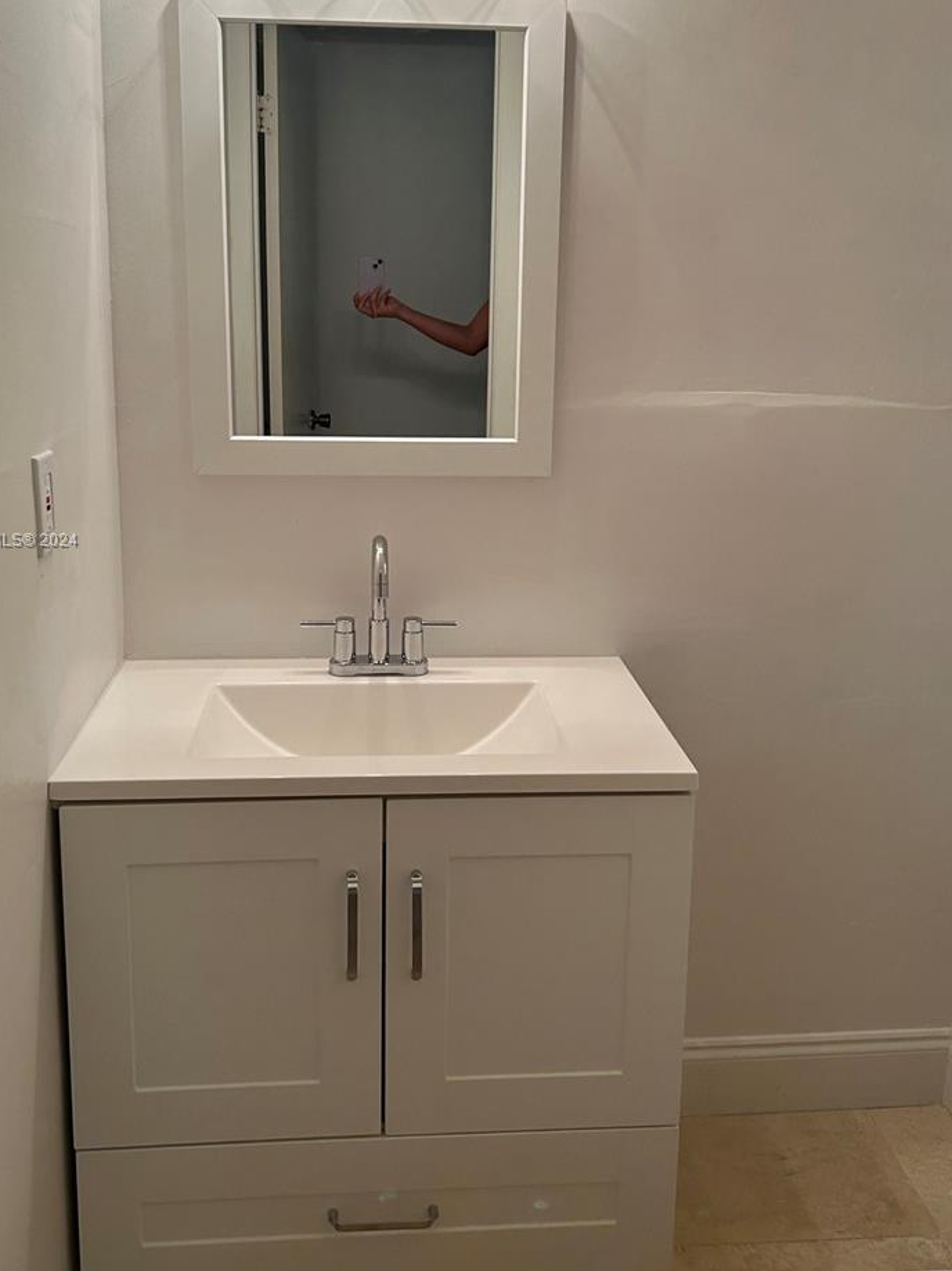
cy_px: 541
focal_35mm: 34
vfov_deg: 53.8
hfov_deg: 41.8
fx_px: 1247
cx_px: 447
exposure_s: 1/120
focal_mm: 5.7
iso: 100
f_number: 1.5
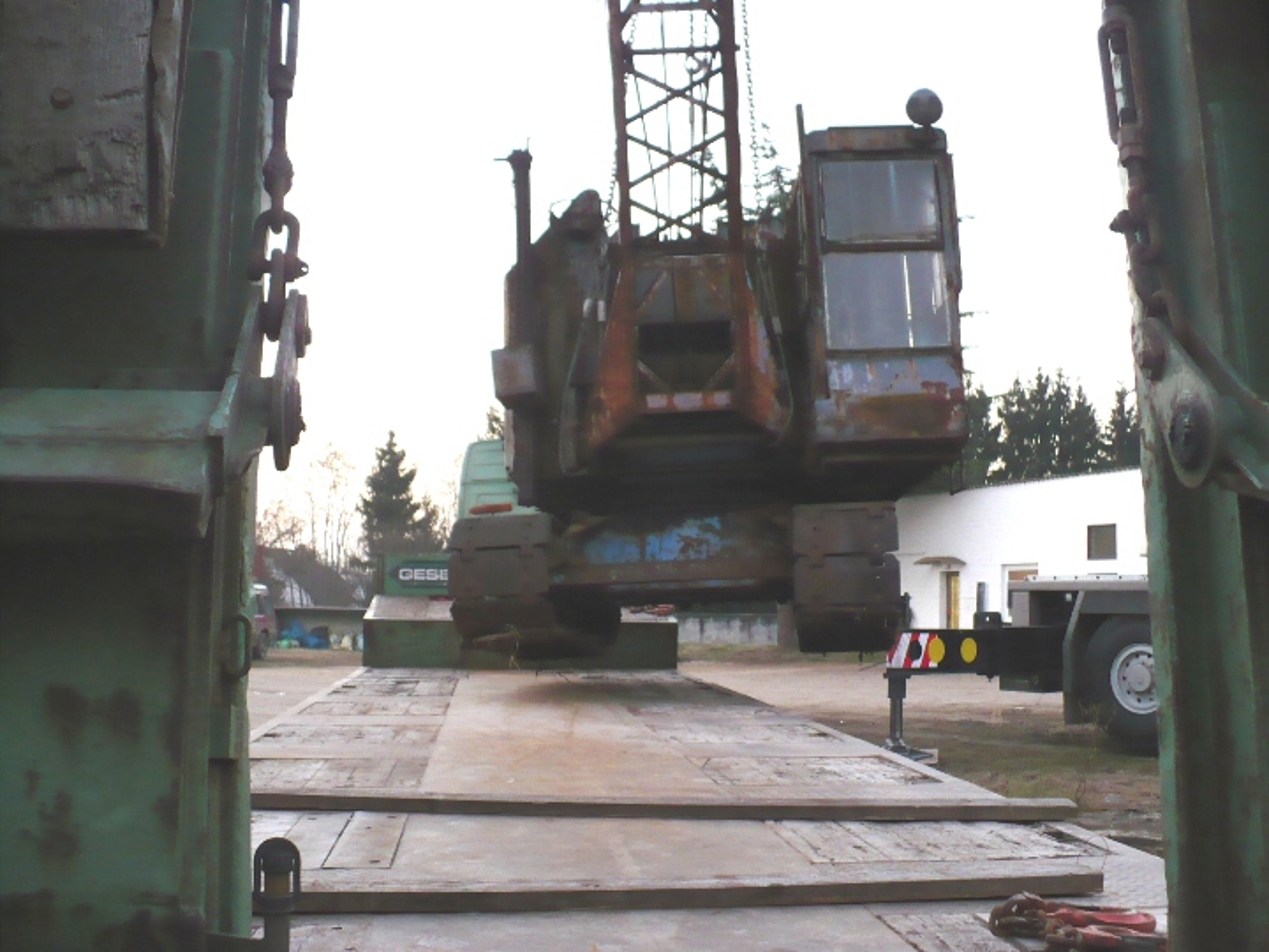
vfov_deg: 38.7
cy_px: 476
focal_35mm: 37
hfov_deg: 50.1
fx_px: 1356
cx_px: 634
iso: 200
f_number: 2.8
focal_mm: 6.1
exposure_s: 1/30
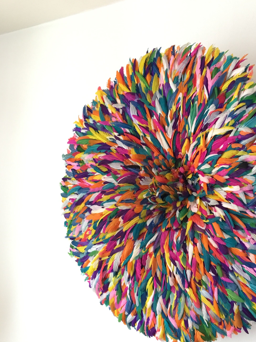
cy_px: 198
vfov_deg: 42.0
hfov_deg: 31.6
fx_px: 444
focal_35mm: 45
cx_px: 190
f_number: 2.2
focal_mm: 4.15
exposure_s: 1/33
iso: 160
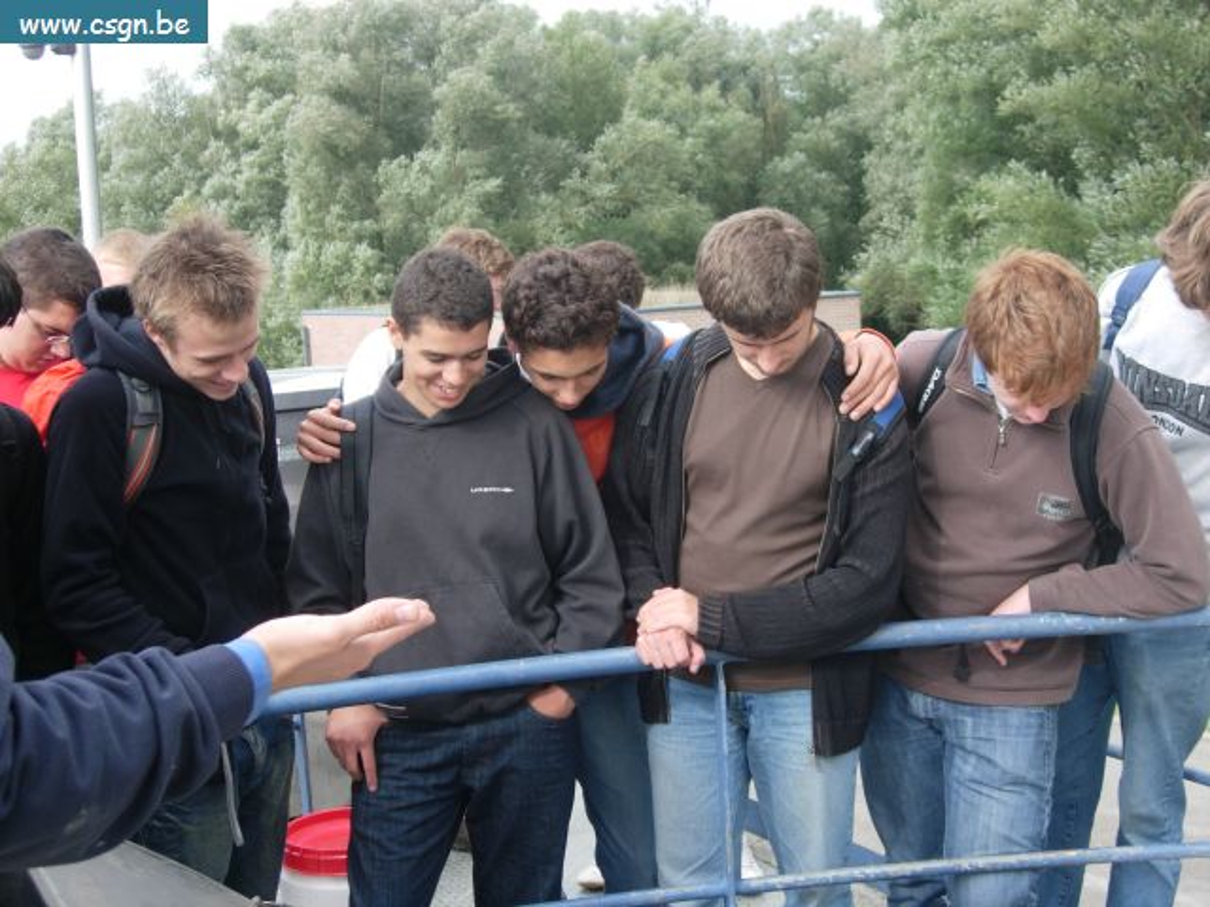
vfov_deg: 28.6
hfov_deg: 37.5
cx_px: 605
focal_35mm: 51
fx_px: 1783
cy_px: 454
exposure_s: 1/228
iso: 64
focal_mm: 10.6
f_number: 3.2
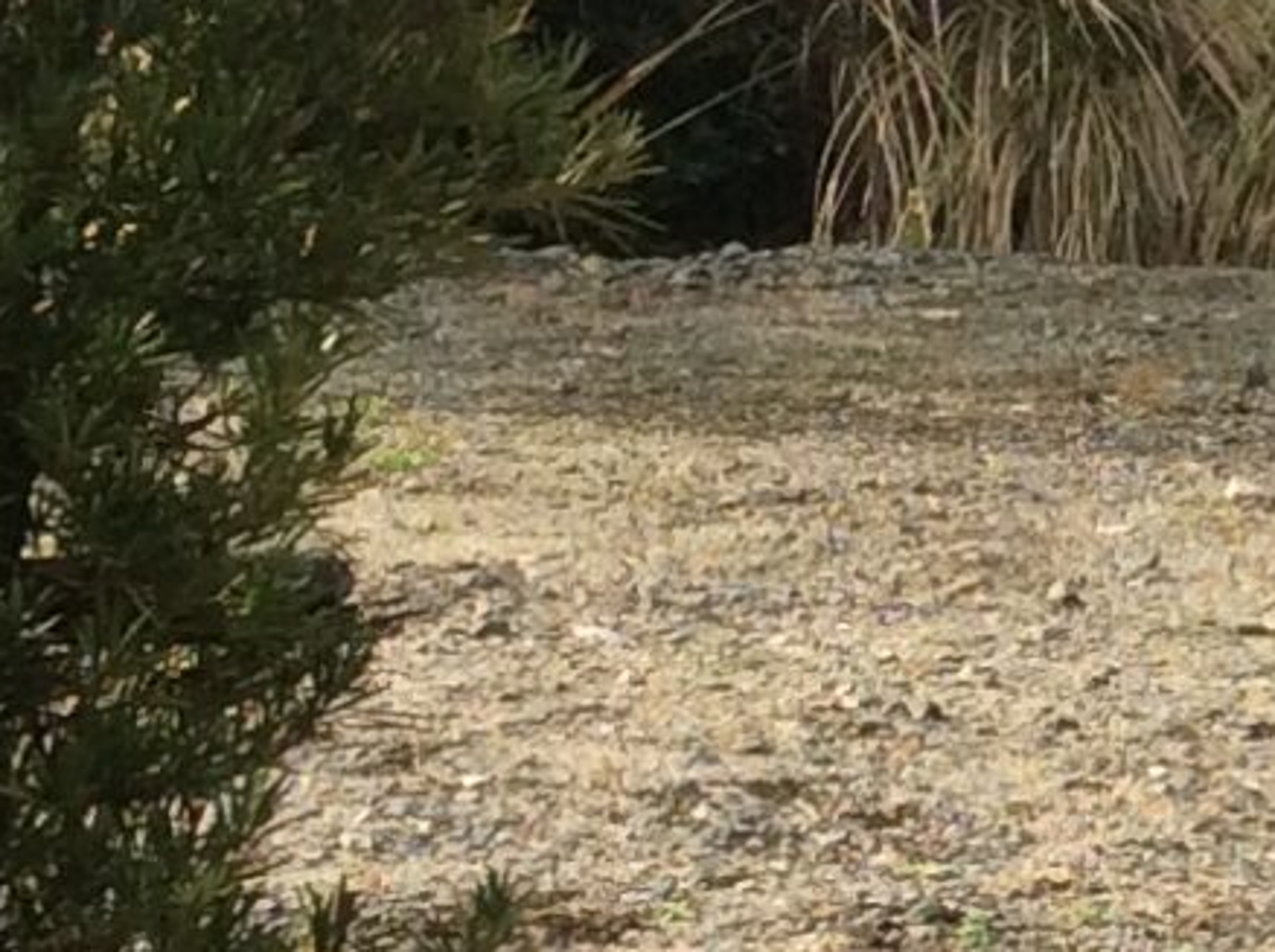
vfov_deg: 7.9
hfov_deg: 10.0
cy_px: 431
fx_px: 6876
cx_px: 2256
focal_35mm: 187
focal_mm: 3.3
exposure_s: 1/853
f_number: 2.4
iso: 32
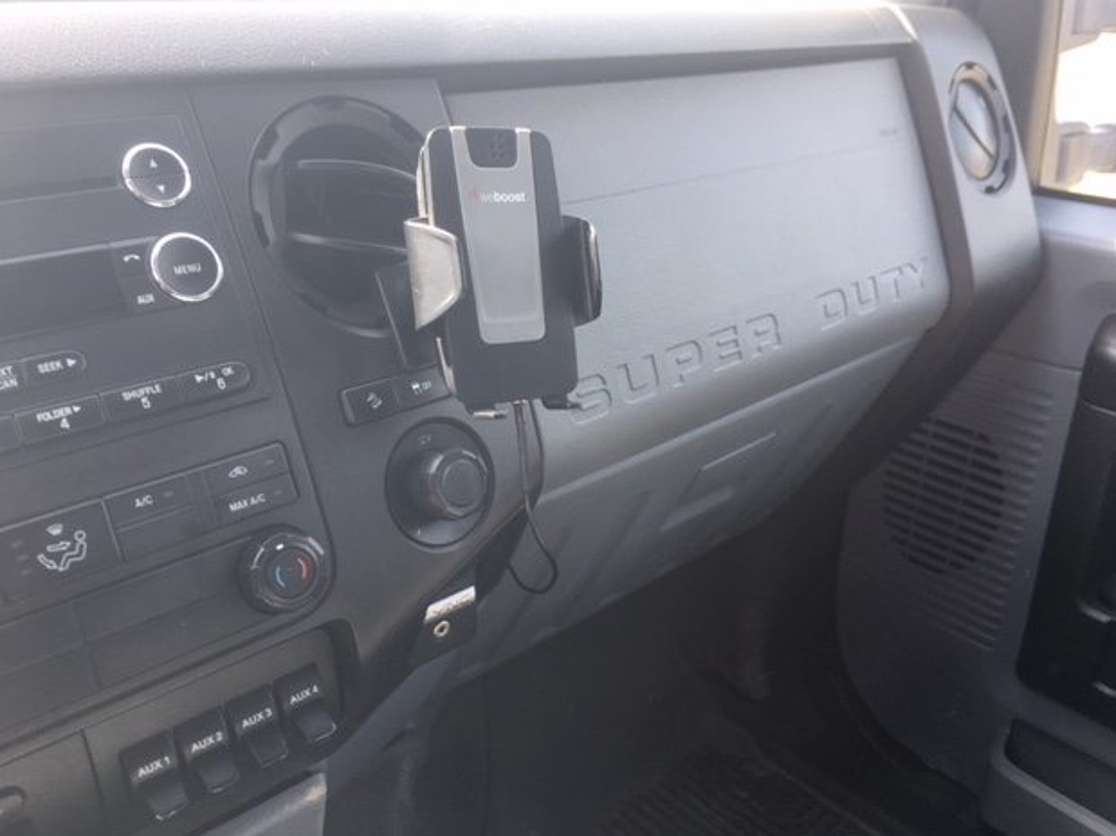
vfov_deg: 46.8
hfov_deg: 60.0
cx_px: 563
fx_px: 967
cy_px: 422
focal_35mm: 30
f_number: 2.2
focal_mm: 4.15
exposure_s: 1/60
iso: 25
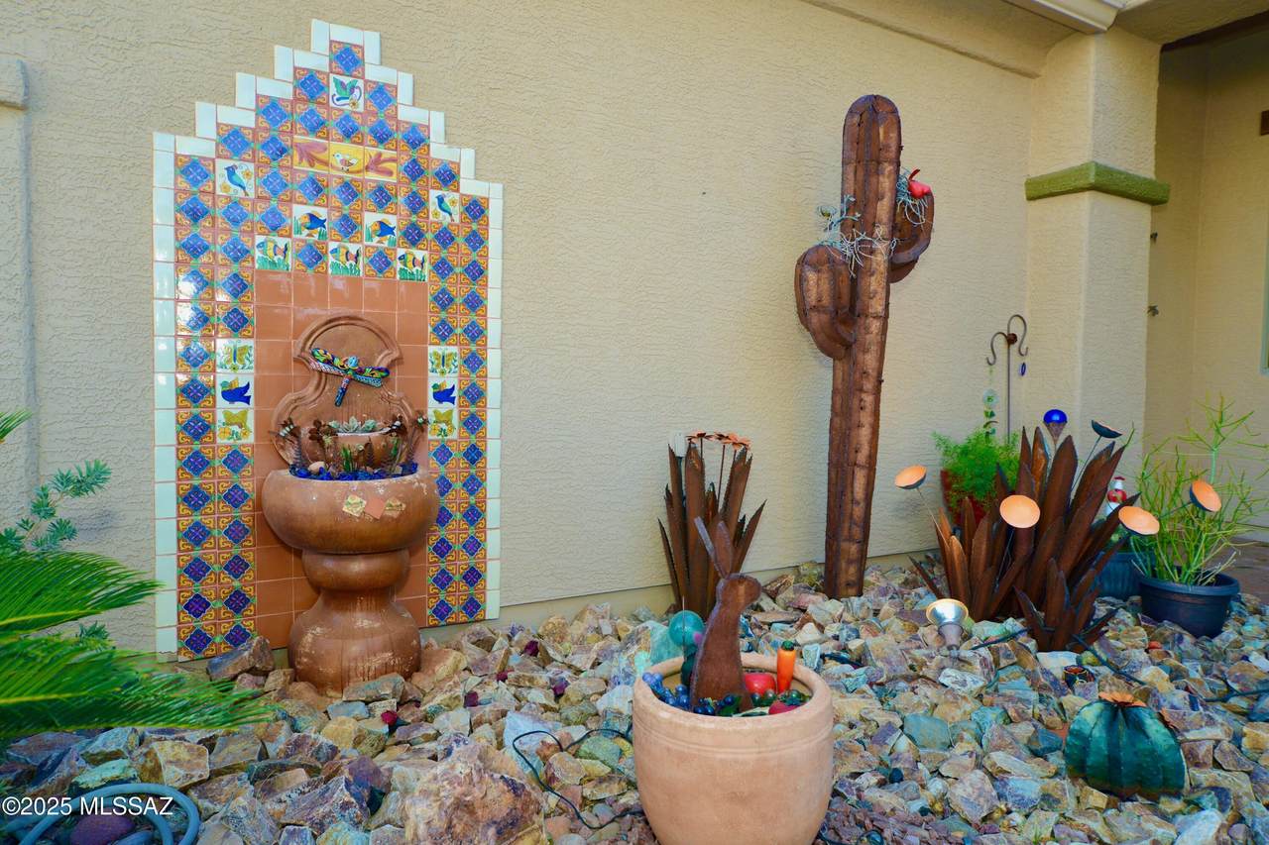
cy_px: 422
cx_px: 634
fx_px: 846
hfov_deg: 73.8
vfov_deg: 53.1
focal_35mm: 24
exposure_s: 1/200
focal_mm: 24
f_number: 7.1
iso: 800
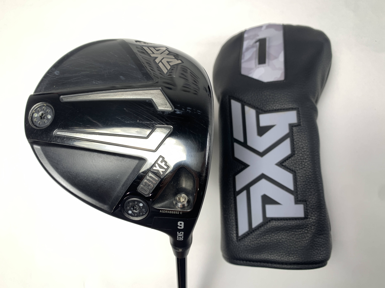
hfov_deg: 67.3
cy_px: 144
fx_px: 289
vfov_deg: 53.1
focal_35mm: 26
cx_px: 192
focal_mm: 4.25
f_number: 1.8
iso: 40
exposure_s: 1/120
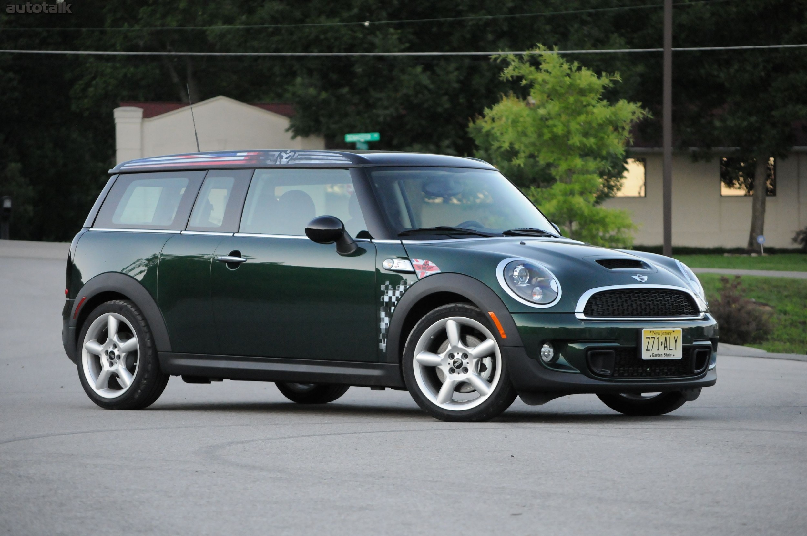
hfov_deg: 14.9
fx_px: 3090
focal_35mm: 138
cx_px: 404
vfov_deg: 9.9
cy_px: 268
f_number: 5
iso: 2000
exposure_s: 1/400
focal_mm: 92
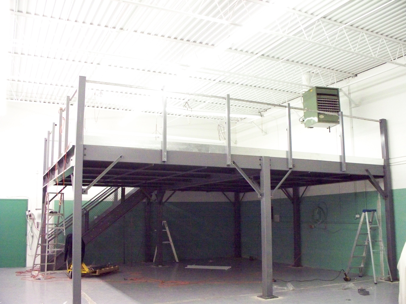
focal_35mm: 36
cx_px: 203
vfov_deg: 39.7
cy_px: 152
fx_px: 422
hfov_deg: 51.4
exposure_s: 1/60
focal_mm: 7.54
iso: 1250
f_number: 2.8
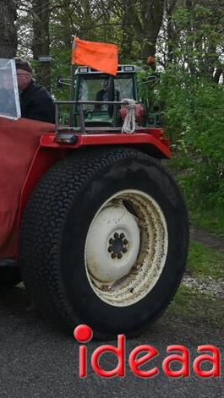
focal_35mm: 64
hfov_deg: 16.6
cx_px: -143
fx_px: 676
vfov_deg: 32.6
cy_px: 140
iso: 100
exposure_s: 1/400
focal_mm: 19.5
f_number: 7.1
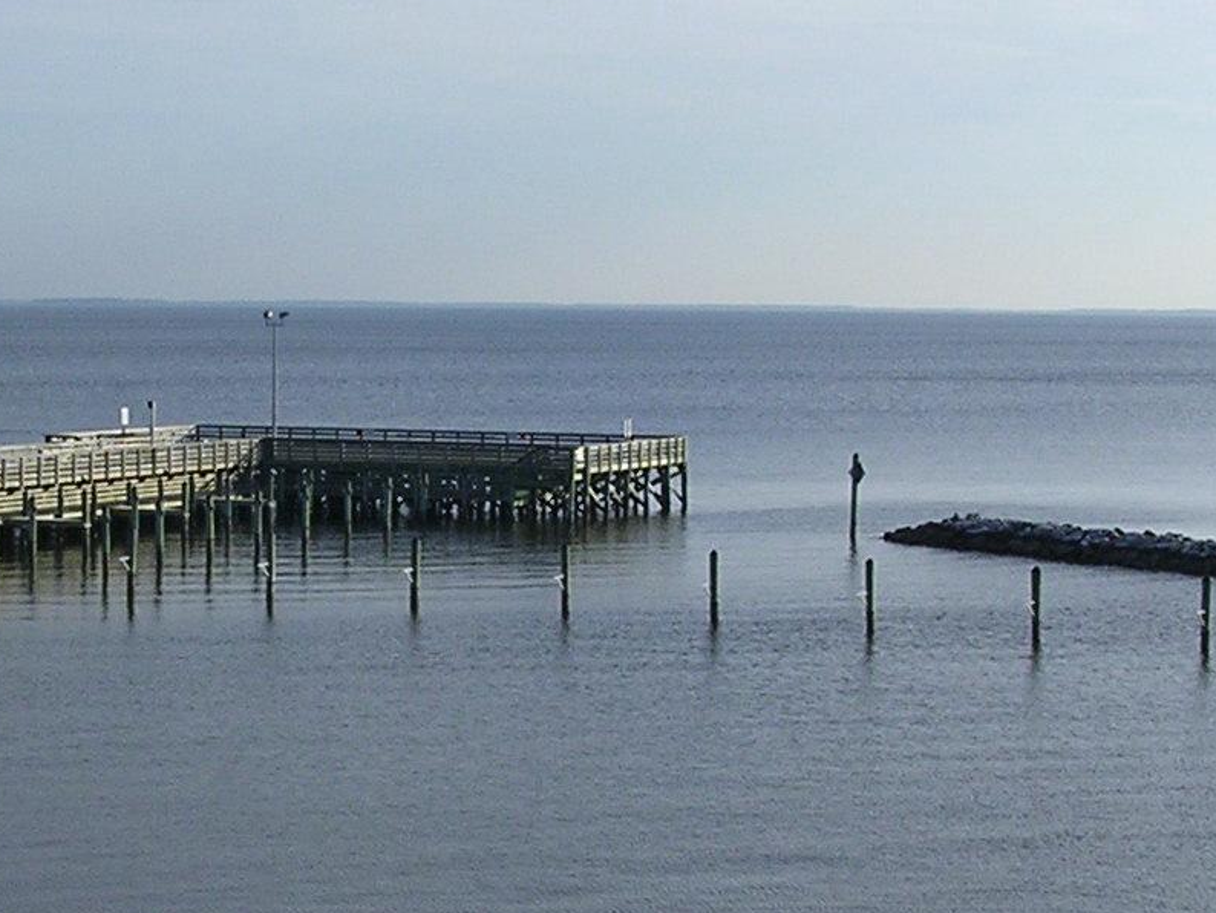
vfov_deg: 15.1
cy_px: 564
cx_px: 274
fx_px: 3444
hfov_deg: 19.8
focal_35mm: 98
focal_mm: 5.8
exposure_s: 1/402
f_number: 5.6
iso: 100
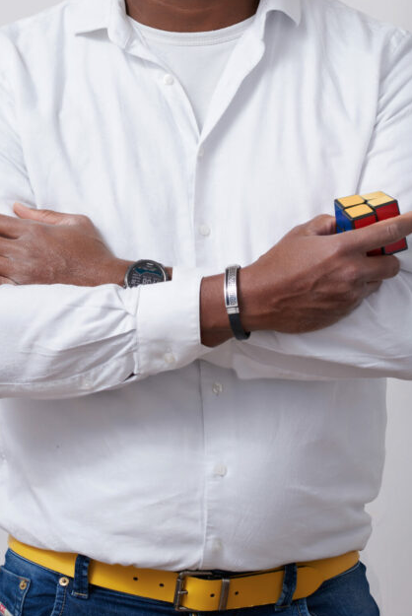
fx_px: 2946
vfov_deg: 11.9
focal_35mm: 172
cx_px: 186
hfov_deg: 8.0
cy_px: 156
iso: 200
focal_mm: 105
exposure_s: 1/250
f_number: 8
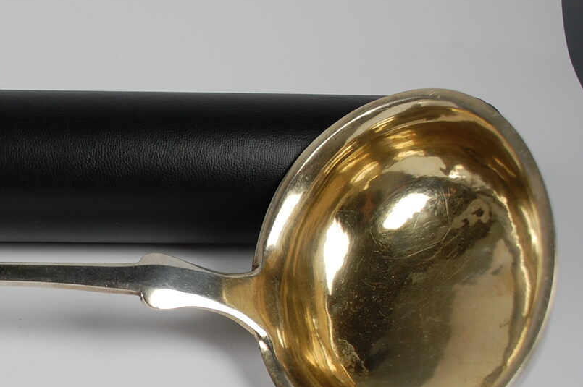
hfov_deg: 25.2
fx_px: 1230
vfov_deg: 17.8
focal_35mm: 76
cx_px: -16
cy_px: 265
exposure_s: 1/200
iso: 200
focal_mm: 24
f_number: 7.1
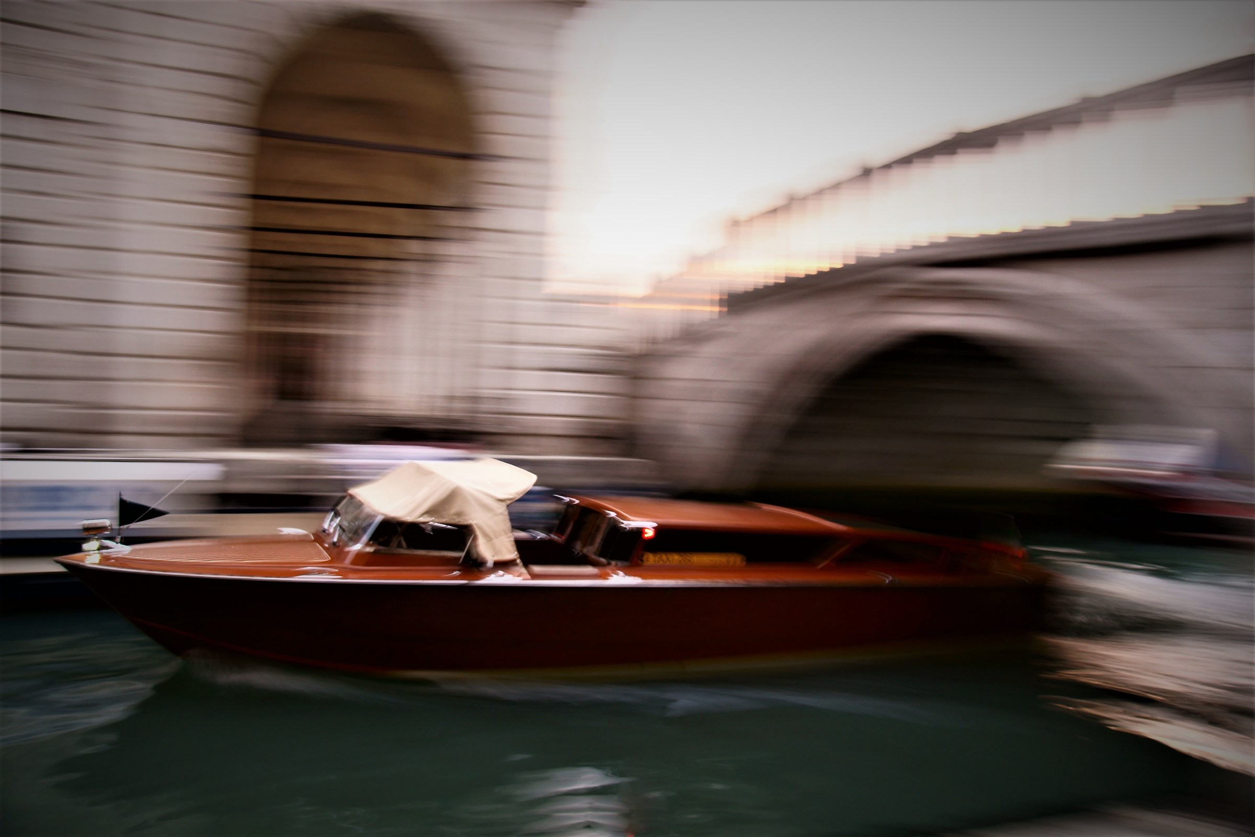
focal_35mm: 30
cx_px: 628
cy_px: 418
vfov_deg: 43.6
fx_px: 1046
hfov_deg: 61.9
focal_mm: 20
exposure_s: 1/2.5
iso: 125
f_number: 5
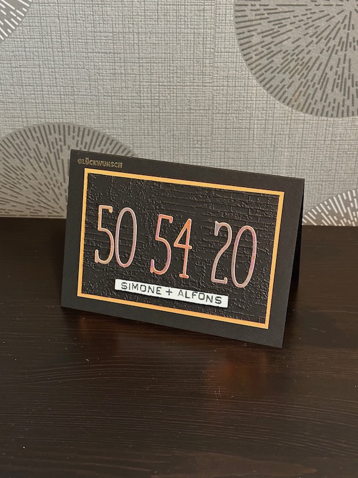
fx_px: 662
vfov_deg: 39.7
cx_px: 179
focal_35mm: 48
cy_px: 239
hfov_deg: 30.3
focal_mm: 6.86
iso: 500
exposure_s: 1/33
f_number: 1.78
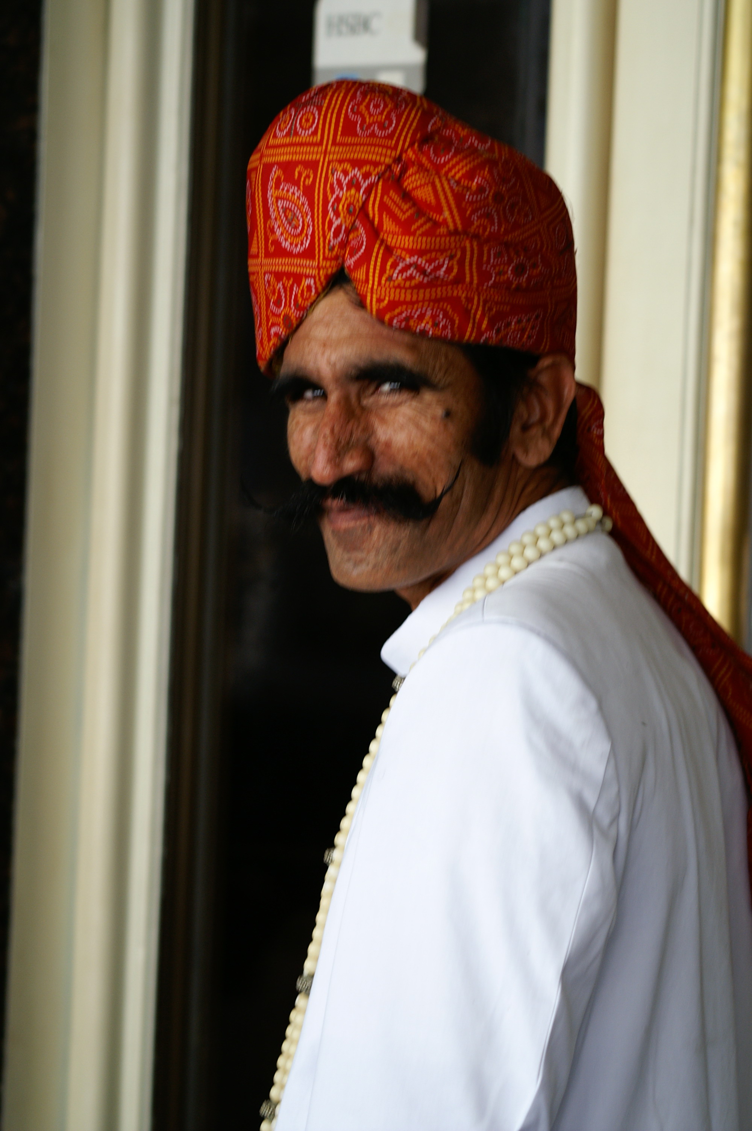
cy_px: 566
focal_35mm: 150
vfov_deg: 13.7
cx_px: 376
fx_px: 4708
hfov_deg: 9.1
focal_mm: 100
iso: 200
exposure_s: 1/100
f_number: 5.6
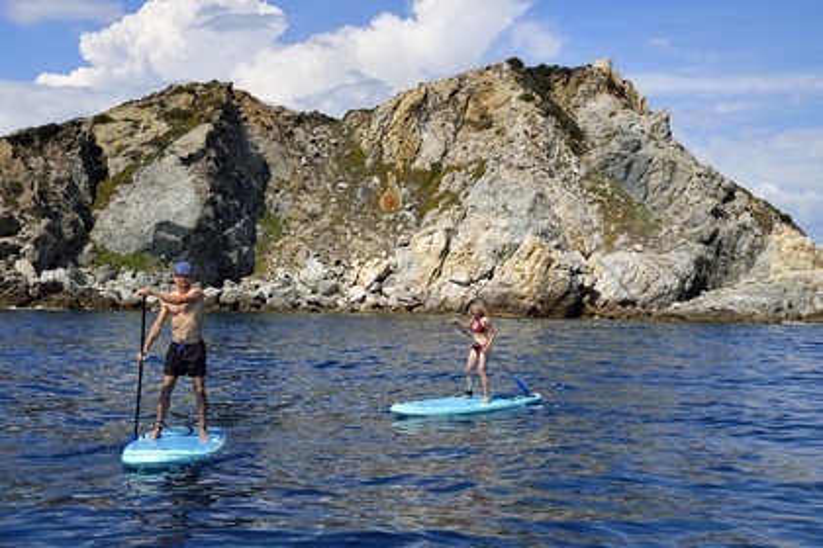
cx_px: 412
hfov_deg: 46.4
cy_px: 274
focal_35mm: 42
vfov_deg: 31.9
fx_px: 960
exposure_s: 1/640
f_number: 8
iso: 200
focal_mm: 42
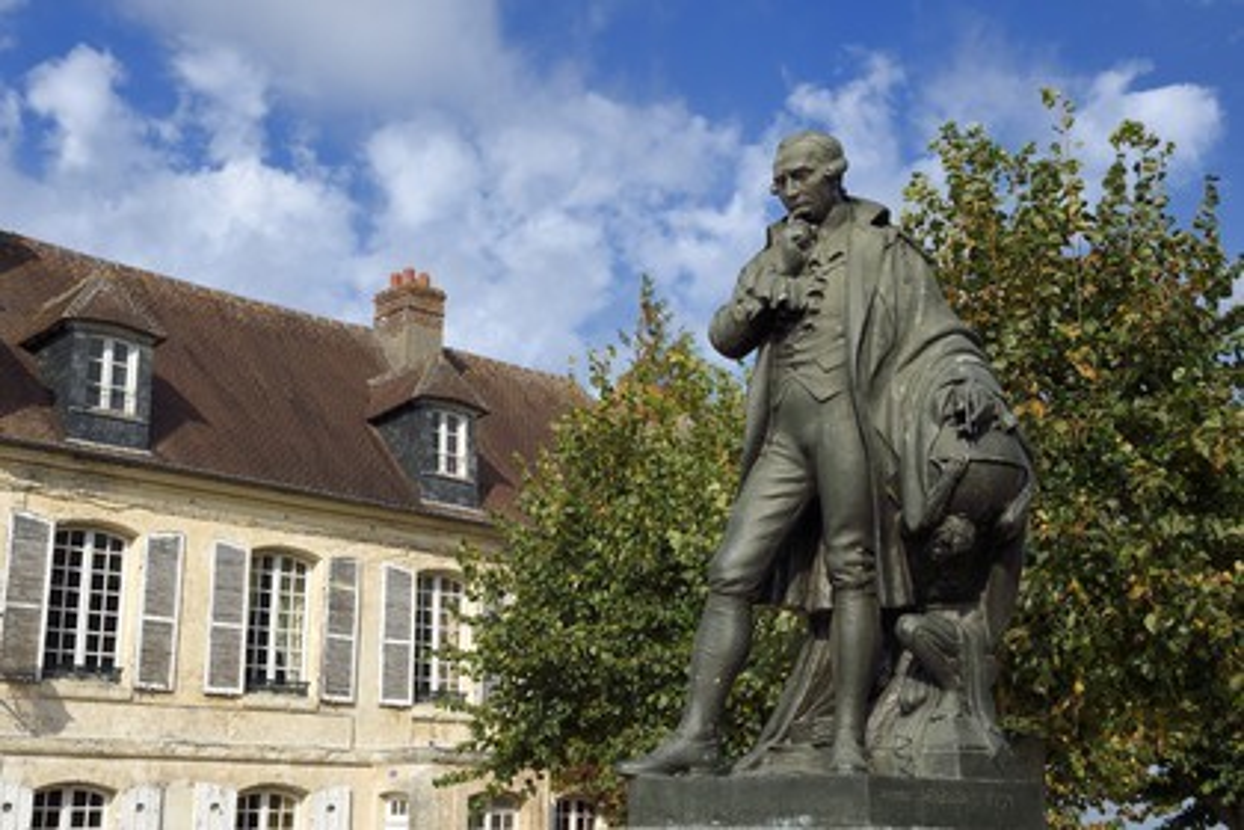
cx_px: 622
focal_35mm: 45
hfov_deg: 43.6
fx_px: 1555
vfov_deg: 29.9
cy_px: 415
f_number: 14
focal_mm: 45
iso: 400
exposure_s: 1/320
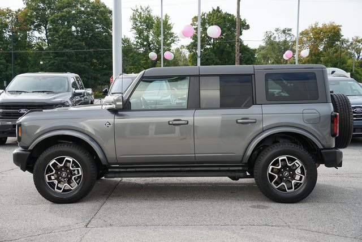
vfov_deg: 27.0
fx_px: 503
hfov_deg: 39.6
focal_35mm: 50
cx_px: 181
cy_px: 121
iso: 100
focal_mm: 50
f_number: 6.3
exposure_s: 1/200
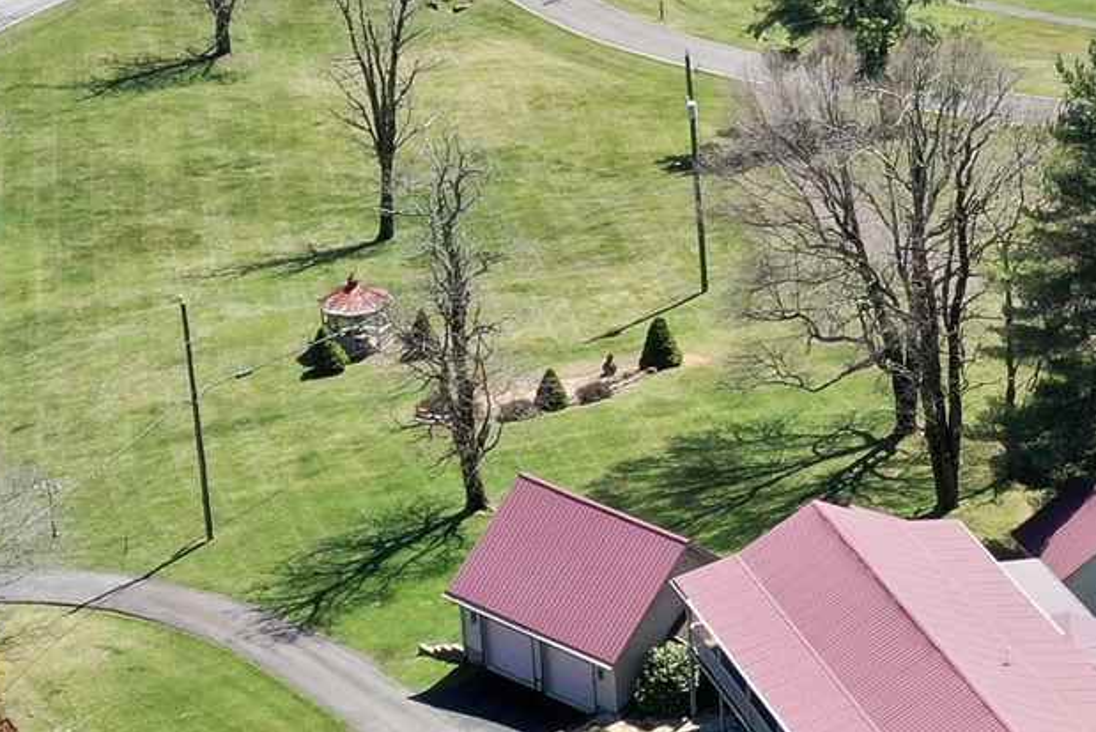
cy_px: 223
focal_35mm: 139
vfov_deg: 9.9
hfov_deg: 14.6
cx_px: 997
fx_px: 4232
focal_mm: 10.26
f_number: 5
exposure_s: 1/320
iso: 100
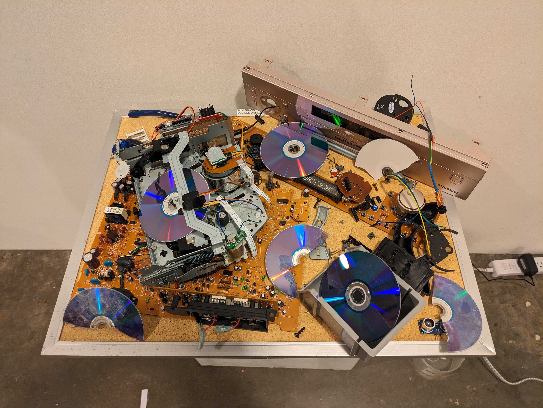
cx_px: 272
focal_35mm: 25
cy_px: 204
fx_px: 392
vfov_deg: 54.9
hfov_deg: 69.4
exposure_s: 1/24
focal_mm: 5.43
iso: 167
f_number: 1.89
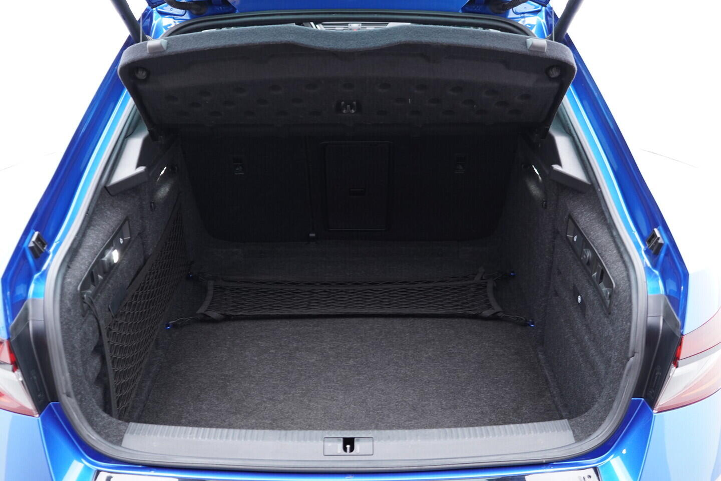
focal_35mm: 36
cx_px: 360
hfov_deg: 53.1
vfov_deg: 36.9
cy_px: 240
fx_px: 721
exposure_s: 1/40
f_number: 2.8
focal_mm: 24
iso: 500
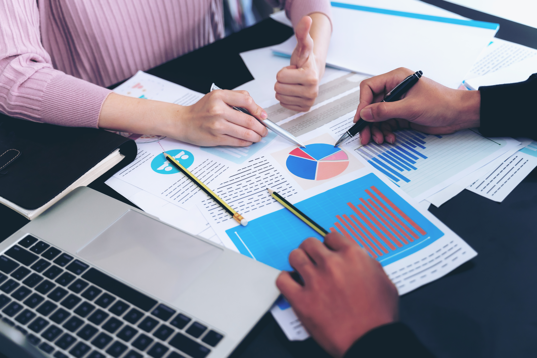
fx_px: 656
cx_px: 268
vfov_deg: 30.5
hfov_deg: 44.5
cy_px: 179
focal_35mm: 44
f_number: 2.8
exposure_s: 1/160
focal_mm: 44
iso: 400
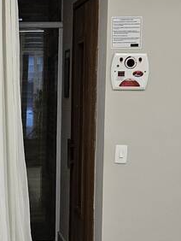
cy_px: 191
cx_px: -1
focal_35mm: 88
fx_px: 613
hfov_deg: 16.5
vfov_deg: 22.0
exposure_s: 1/120
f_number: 1.8
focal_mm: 5.4
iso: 250
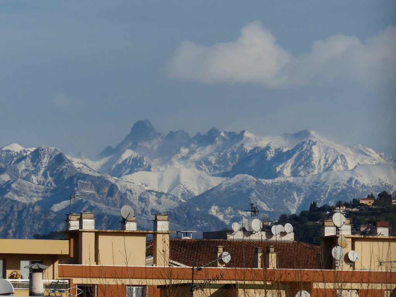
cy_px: 148
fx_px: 5731
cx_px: 198
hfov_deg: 4.0
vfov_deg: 3.0
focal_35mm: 501
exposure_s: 1/1600
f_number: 5.6
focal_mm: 90.1
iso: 100
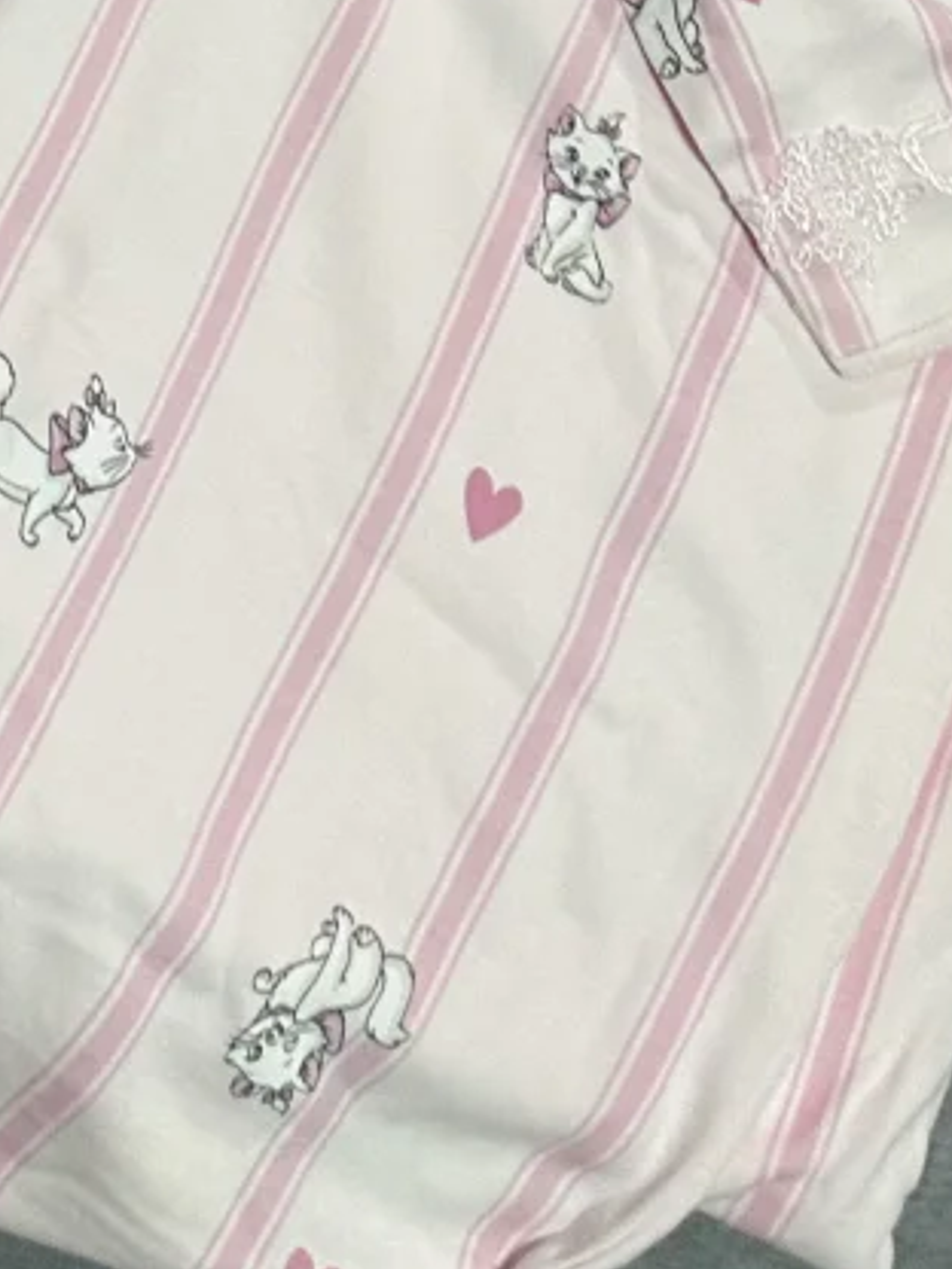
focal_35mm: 83
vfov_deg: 19.7
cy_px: -753
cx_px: -418
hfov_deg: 16.4
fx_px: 3044
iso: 200
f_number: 1.78
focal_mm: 6.86
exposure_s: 1/50
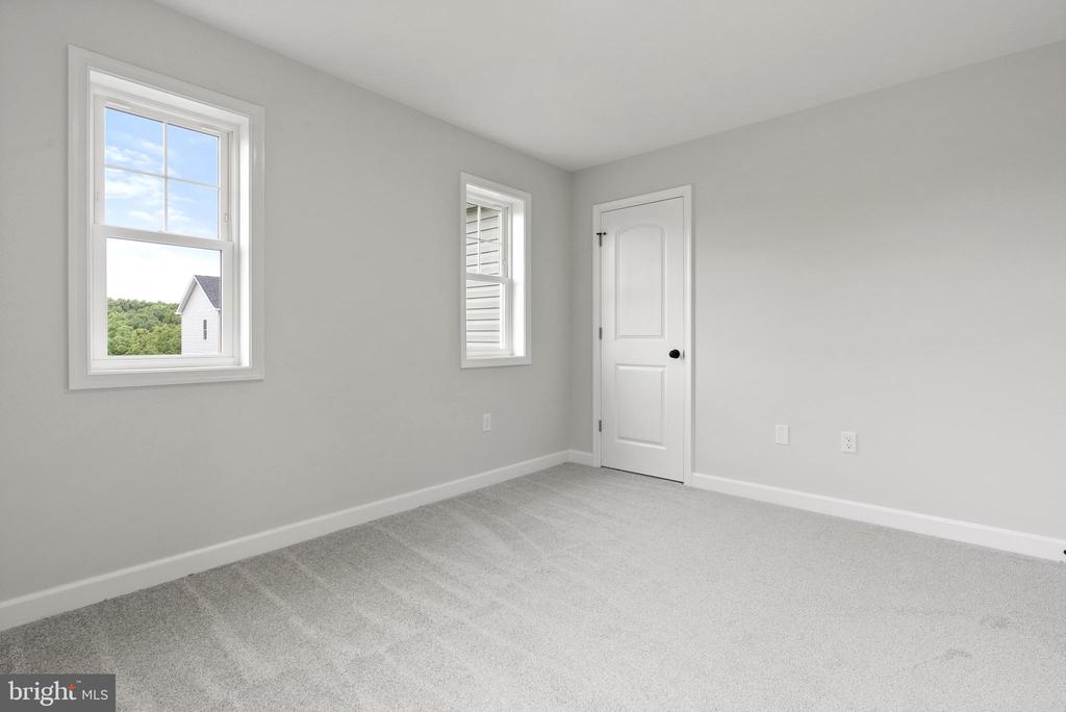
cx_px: 533
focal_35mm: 16
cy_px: 356
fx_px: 474
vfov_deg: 73.8
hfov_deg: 96.7
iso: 640
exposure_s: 1/25
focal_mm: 16
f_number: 10
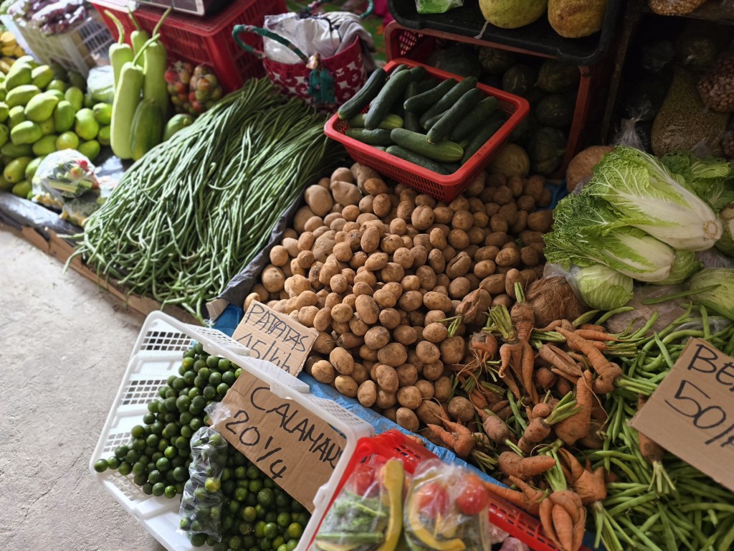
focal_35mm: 23
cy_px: 276
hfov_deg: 73.9
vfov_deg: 58.9
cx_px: 367
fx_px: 488
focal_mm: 6.3
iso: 640
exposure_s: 1/60.2
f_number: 1.7
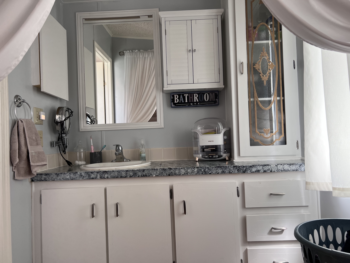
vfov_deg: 53.1
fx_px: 263
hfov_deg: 67.3
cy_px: 132
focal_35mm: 26
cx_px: 175
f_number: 1.5
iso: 125
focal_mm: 5.7
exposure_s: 1/120
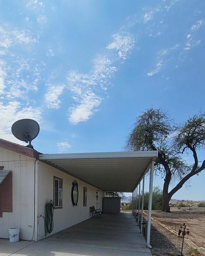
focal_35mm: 22
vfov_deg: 66.6
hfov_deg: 61.6
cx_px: 69
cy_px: 212
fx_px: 167
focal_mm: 2.2
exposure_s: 1/5007
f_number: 2.2
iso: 50
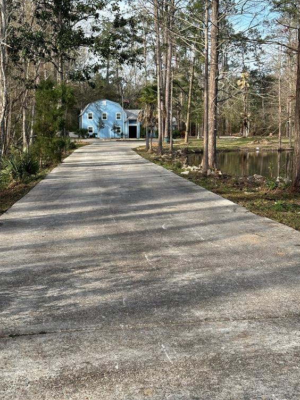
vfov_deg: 38.9
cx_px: 153
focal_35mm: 49
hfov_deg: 29.7
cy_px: 199
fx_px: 566
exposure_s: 1/1305
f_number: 1.78
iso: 64
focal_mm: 6.86
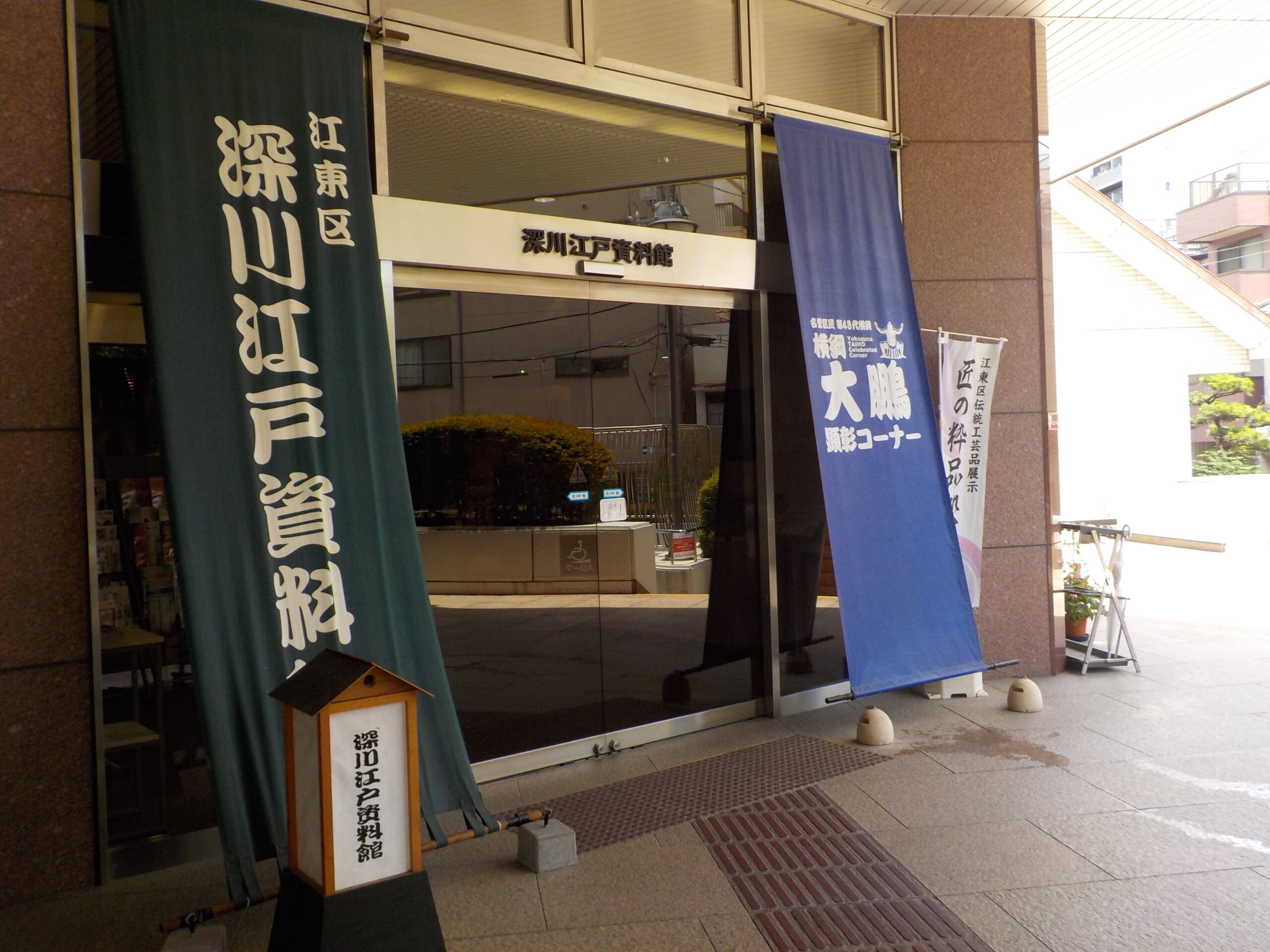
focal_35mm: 30
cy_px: 476
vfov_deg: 46.8
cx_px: 635
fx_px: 1101
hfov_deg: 60.0
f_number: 3.3
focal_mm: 4.1
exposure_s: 1/160
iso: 125
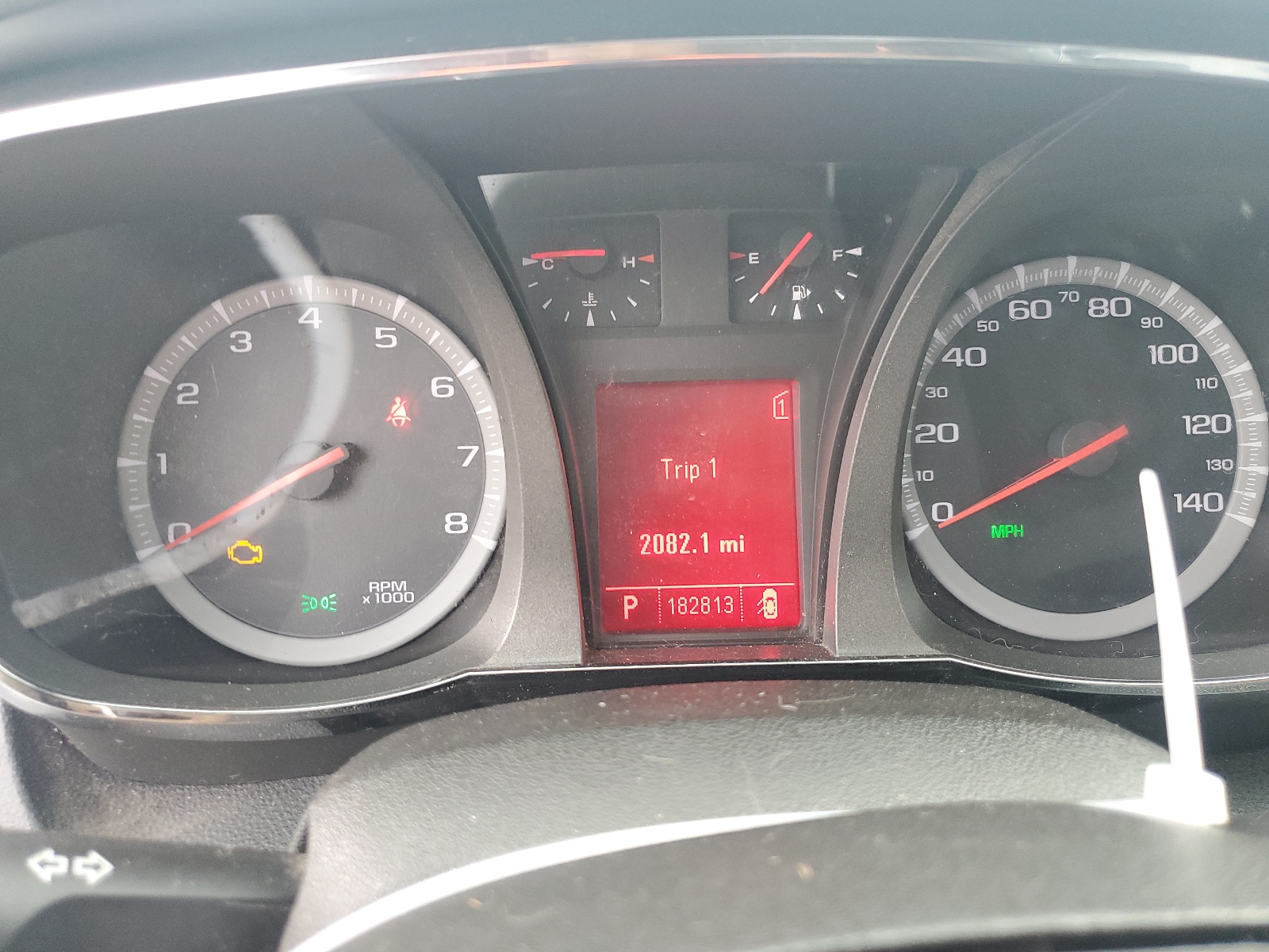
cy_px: 476
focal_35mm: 26
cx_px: 634
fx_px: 953
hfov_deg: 67.3
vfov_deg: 53.1
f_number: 1.5
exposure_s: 1/50
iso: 101
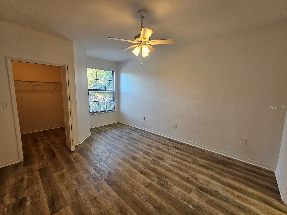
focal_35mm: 13
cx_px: 144
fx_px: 108
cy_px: 108
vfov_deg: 89.9
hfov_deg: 106.2
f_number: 2.2
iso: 125
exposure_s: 1/60
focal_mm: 2.2
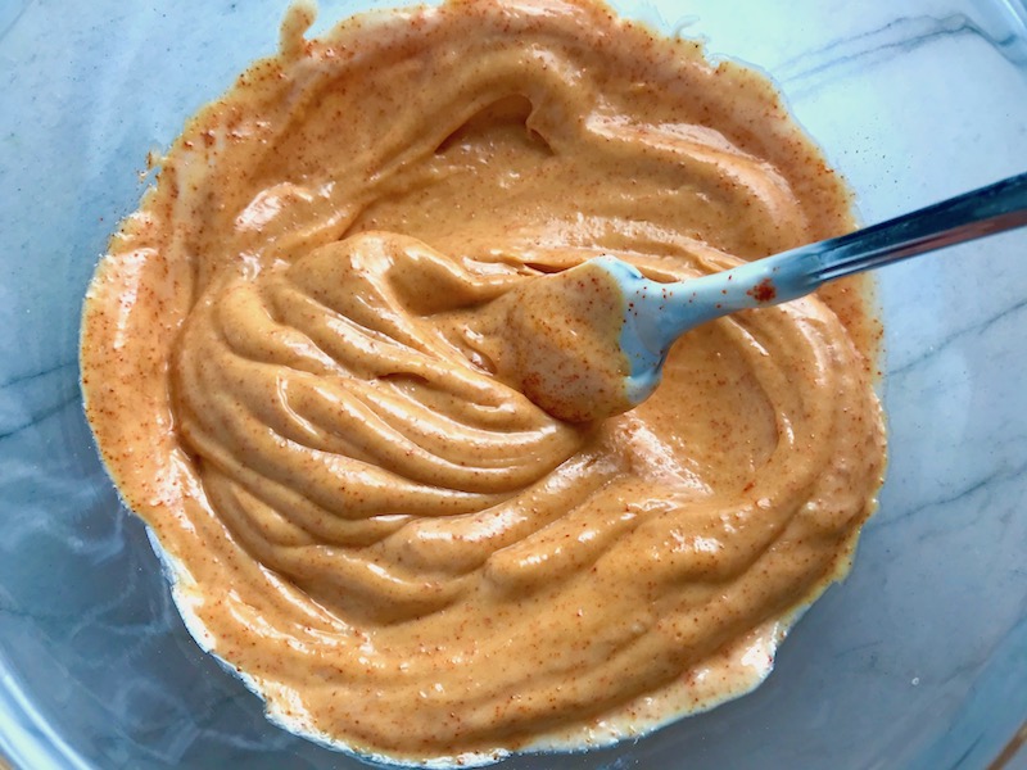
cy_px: 385
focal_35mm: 28
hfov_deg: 63.4
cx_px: 514
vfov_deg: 49.7
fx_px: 831
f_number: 1.8
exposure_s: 1/120
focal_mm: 3.99
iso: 32
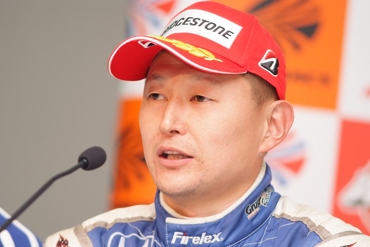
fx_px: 2775
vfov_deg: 5.1
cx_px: 185
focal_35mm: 270
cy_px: 124
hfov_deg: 7.6
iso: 400
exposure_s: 1/125
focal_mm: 180
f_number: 2.8
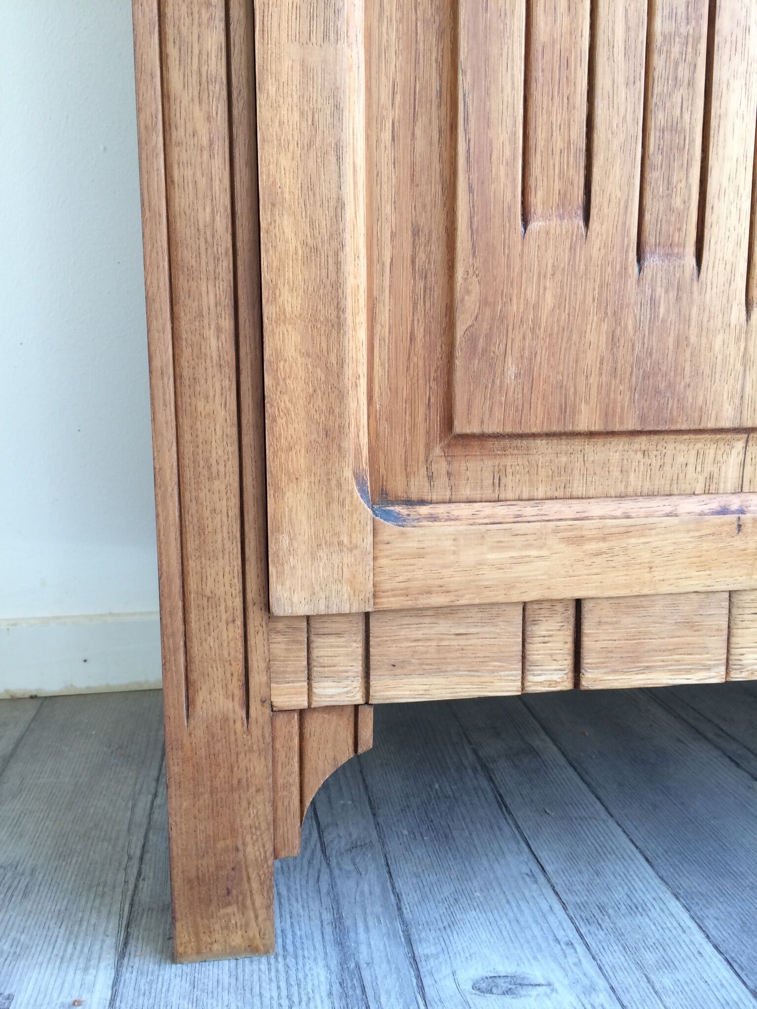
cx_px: 378
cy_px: 504
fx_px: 846
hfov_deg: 48.2
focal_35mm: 29
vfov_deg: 61.7
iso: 32
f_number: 2.2
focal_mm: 4.15
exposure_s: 1/33
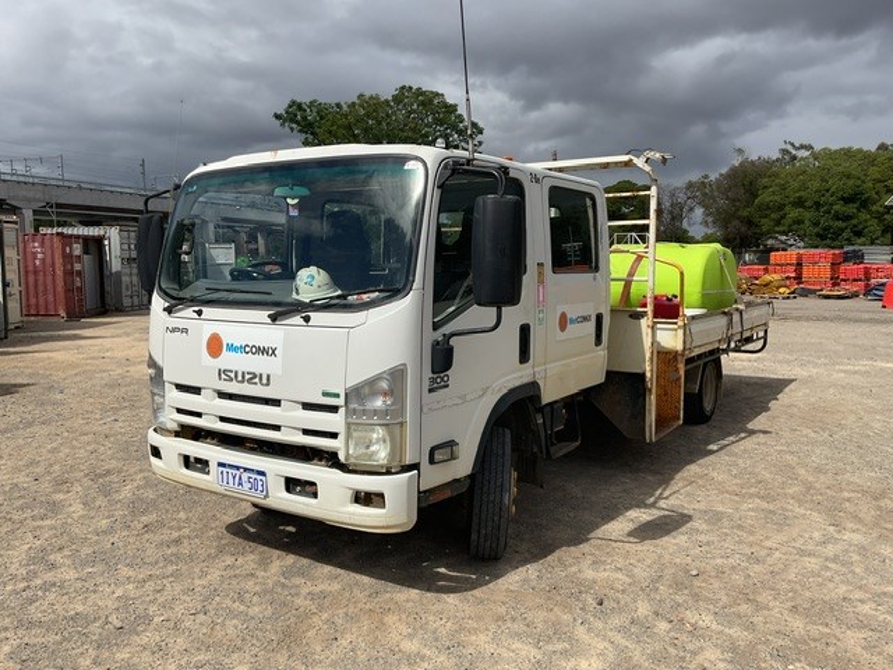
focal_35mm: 29
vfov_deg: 48.2
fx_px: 748
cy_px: 335
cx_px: 446
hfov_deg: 61.7
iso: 16
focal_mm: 3
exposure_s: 1/4405
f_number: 1.8
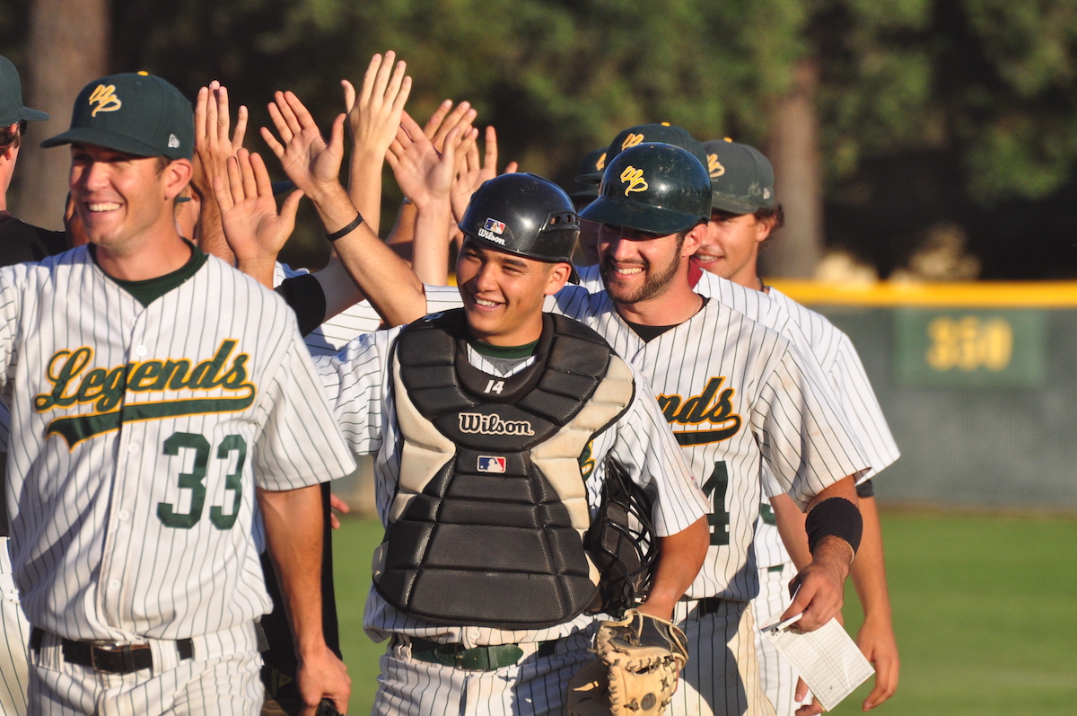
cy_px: 358
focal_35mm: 450
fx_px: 13446
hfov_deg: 4.6
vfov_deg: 3.0
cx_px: 538
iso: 800
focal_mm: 300
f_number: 7.1
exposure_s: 1/2000
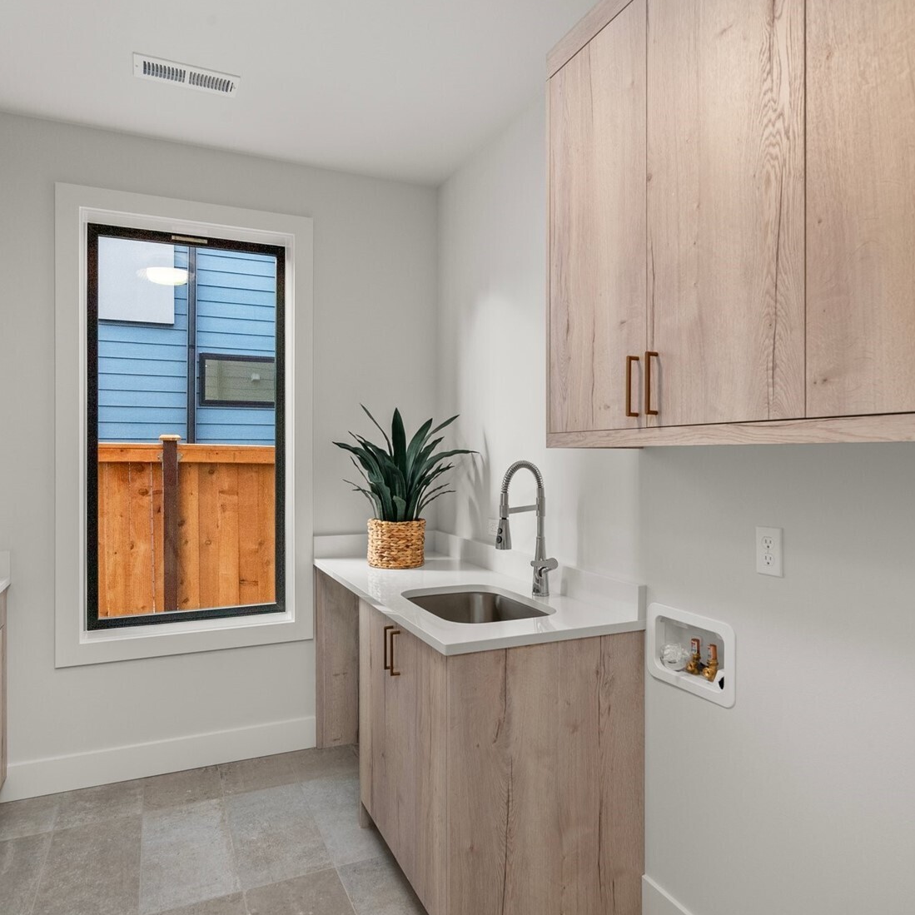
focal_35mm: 21
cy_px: 461
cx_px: 426
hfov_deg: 72.1
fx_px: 628
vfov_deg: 72.1
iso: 500
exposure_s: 1/4
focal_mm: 16
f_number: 8
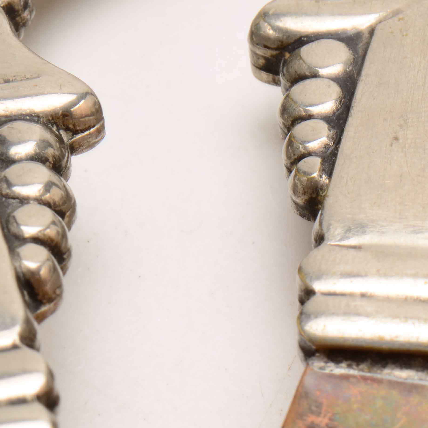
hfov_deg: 9.3
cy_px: 179
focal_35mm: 188
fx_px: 2632
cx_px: 164
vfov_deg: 9.3
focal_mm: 55
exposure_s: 1/160
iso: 100
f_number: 22
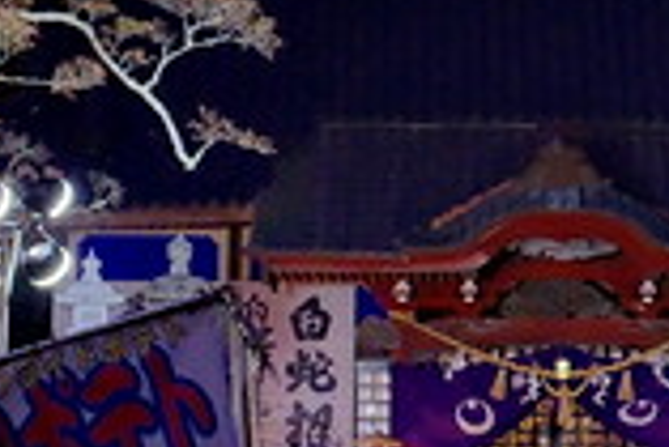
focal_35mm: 163
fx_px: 3032
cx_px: 622
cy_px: -253
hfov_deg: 12.5
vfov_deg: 8.2
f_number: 5
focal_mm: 21.4
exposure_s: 1/20
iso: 1000
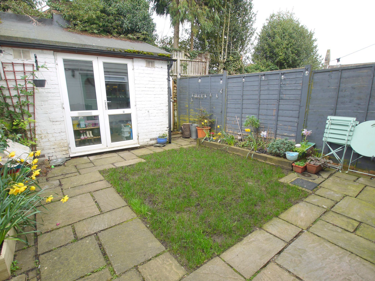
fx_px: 195
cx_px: 188
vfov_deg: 71.6
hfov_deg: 87.8
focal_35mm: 18
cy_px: 140
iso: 100
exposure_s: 1/125
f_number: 4.5
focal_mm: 9
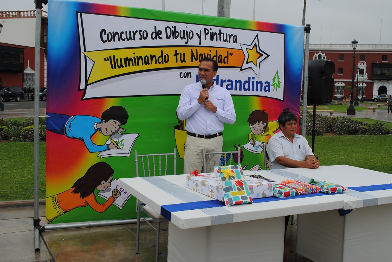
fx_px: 425
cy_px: 131
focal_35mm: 39
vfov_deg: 34.3
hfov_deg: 49.5
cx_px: 196
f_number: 8
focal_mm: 26
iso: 100
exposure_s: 1/320
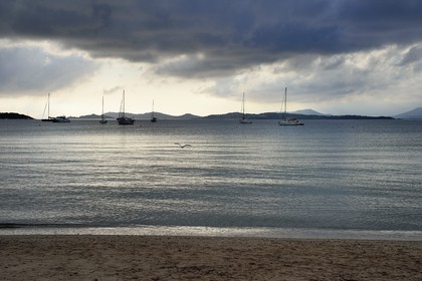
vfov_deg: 27.0
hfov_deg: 39.6
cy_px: 140
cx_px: 211
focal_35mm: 50
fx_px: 586
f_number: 10
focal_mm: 50
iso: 200
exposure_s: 1/640
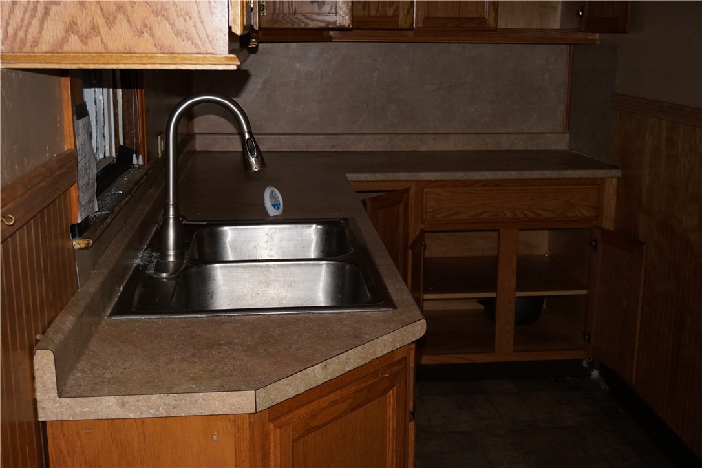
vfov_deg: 31.9
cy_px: 234
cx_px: 351
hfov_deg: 46.4
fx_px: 819
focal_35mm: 42
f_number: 4.5
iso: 800
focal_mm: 28
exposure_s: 1/60
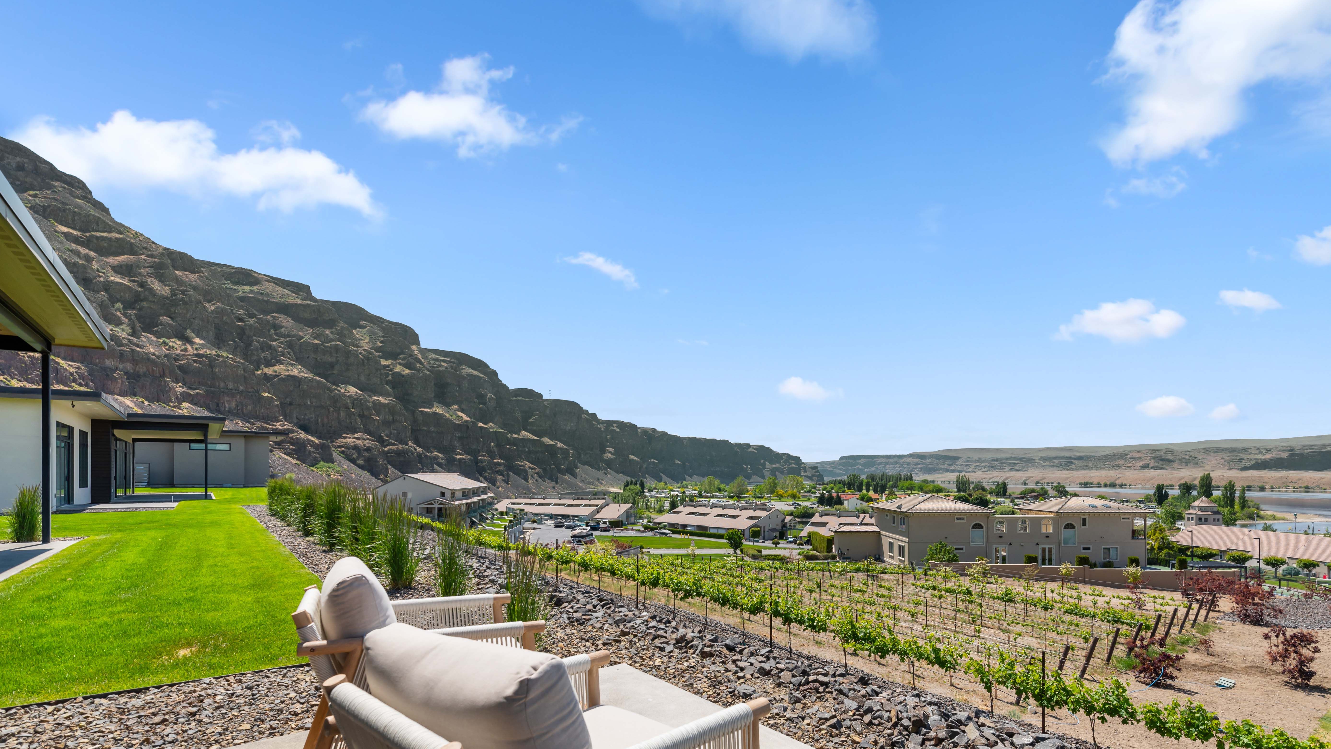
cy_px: 468
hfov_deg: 95.8
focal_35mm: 17
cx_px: 705
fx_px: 600
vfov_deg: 63.0
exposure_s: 1/800
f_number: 8
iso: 100
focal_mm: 15
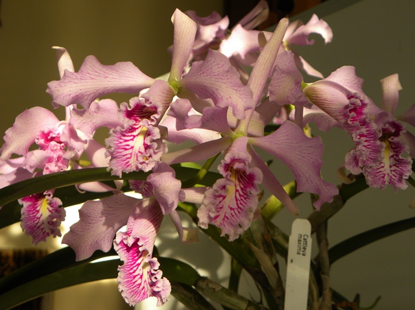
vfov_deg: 31.4
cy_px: 155
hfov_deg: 41.3
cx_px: 208
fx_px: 551
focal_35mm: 46
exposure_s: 1/115
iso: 64
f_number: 3.5
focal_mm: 8.2
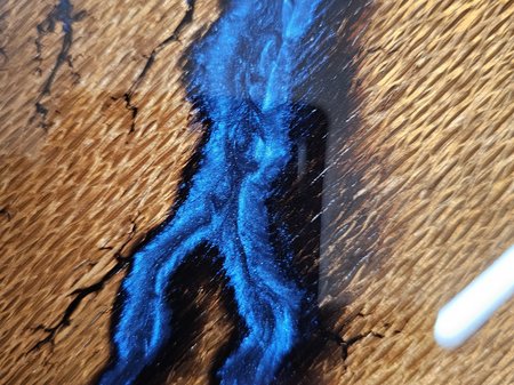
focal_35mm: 23
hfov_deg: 74.0
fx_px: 341
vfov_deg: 58.8
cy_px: 192
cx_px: 257
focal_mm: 6.3
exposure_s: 1/33
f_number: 1.7
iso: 500
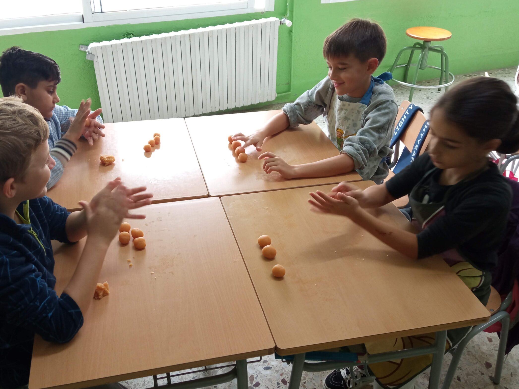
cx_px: 222
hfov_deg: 55.1
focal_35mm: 33
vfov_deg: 42.9
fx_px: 495
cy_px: 190
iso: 235
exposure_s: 1/33.3
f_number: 2.2
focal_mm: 3.79
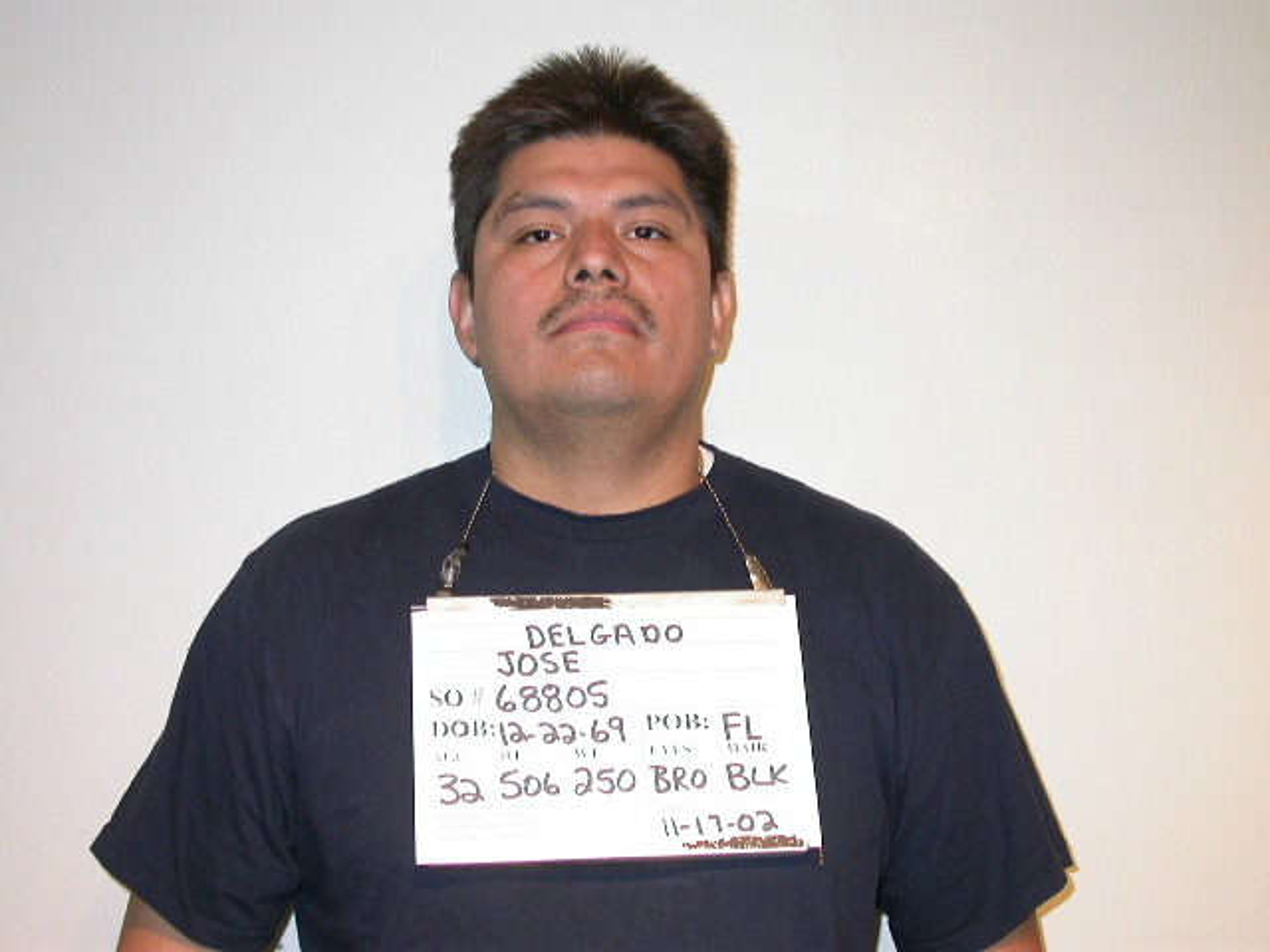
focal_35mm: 51
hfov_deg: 37.5
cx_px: 635
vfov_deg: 28.6
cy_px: 476
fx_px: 1871
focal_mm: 10.7
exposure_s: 1/47.1
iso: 100
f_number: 2.9
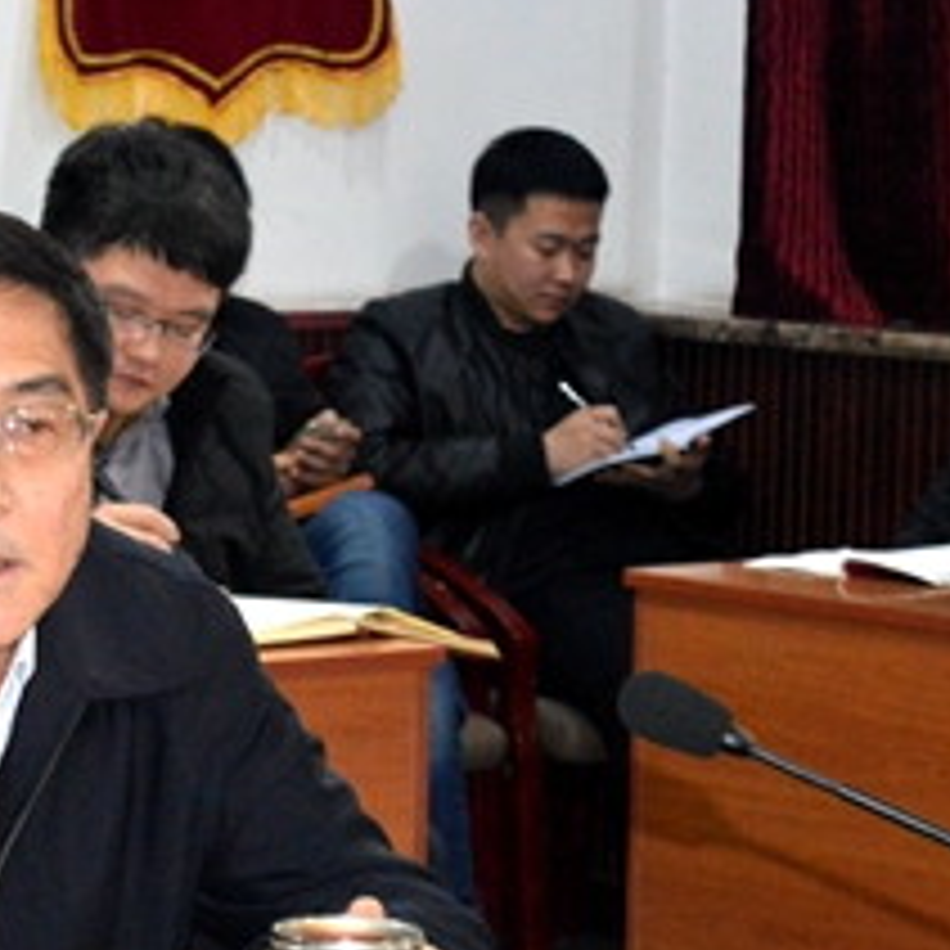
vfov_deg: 10.5
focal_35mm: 166
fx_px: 5154
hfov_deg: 10.5
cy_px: 626
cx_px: 32
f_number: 5.6
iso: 2800
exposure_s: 1/60
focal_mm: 55
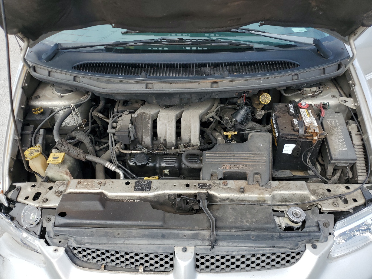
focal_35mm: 26
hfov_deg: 67.3
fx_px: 279
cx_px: 186
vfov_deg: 53.1
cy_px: 140
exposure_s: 1/1000
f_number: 1.5
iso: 50
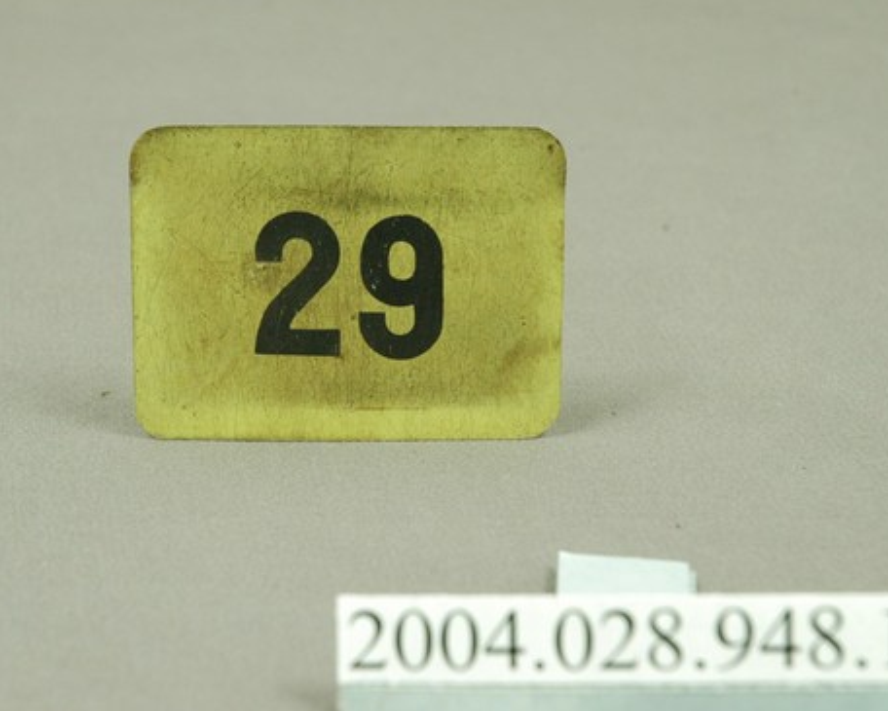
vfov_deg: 11.2
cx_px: 354
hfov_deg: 13.9
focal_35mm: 138
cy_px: 303
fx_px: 3628
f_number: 8
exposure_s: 1/4
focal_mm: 70
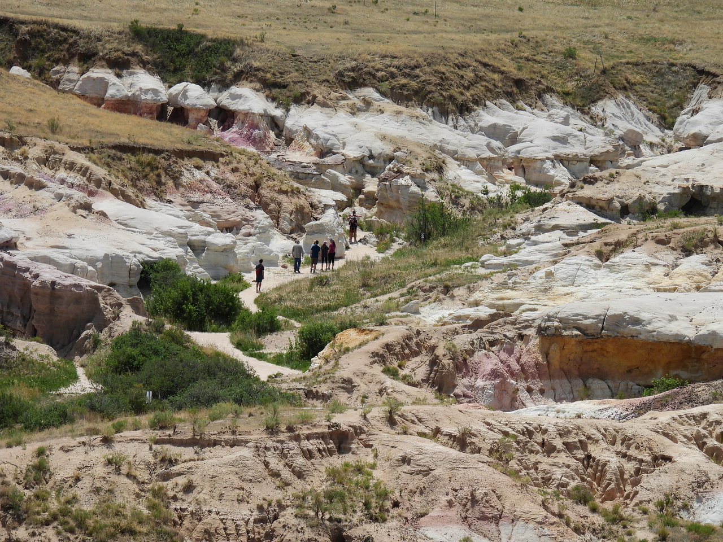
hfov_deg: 9.9
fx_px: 4177
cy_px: 271
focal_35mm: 200
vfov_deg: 7.4
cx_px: 362
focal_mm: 35.7
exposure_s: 1/800
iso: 100
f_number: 4.5
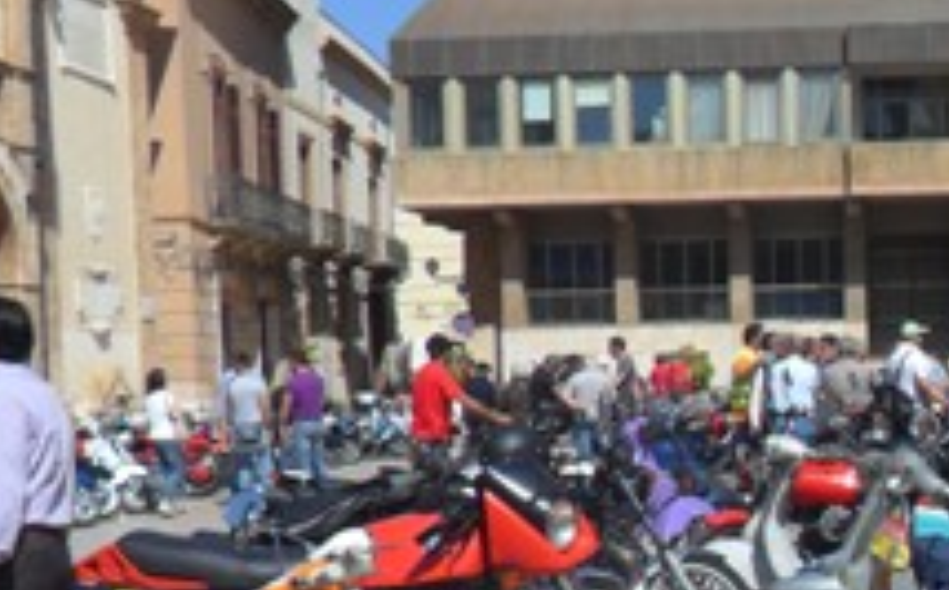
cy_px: 539
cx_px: 820
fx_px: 1730
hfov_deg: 29.6
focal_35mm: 67
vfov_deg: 19.0
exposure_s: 1/350
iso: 80
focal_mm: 4.9
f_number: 8.9
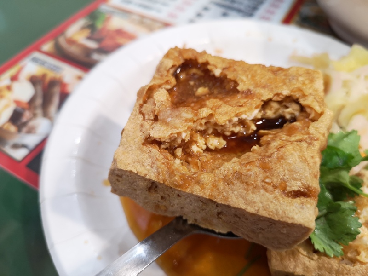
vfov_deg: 51.4
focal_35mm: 27
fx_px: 287
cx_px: 184
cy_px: 138
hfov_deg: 65.3
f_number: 1.8
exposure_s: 1/50
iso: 200
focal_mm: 3.95
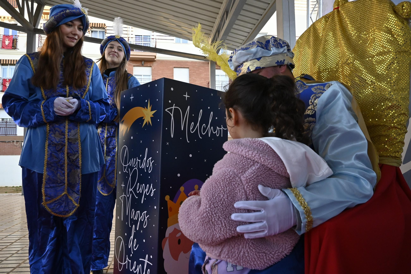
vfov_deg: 49.1
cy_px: 137
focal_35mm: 26
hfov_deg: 68.9
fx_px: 300
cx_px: 206
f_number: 5
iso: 1000
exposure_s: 1/320
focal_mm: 17.5
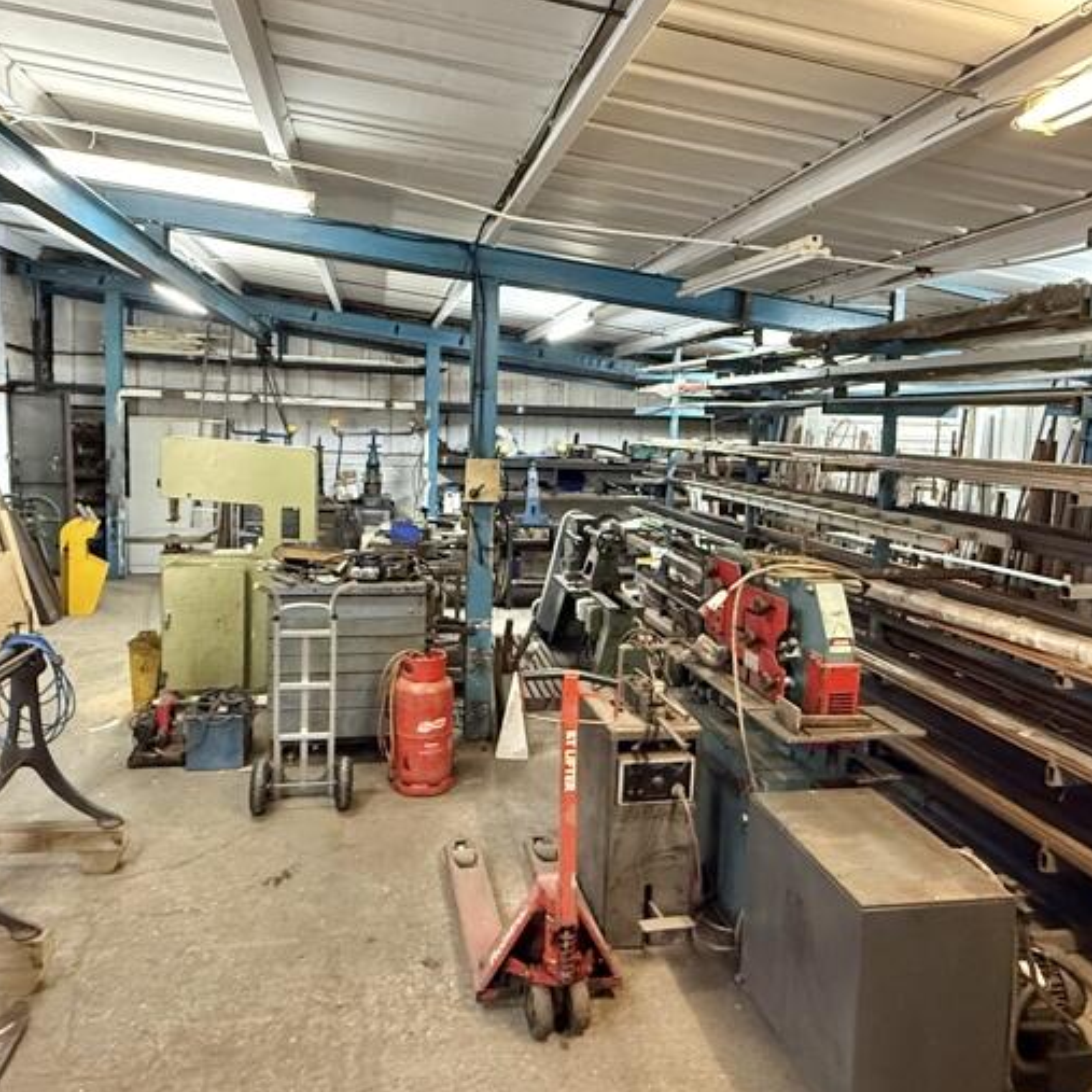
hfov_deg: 62.9
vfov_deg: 62.8
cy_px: 493
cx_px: 528
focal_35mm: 25
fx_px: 892
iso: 640
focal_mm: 2.22
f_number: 2.2
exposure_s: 1/50
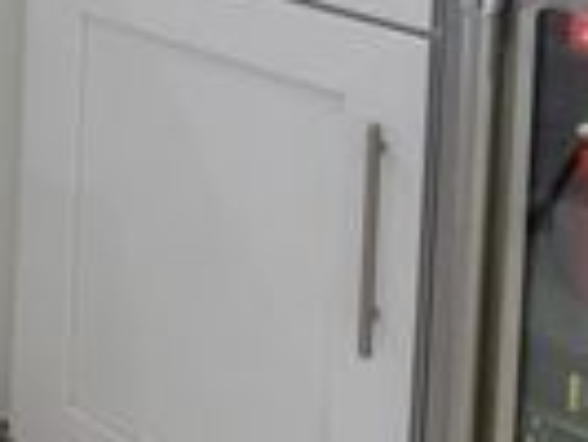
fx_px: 1037
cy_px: -323
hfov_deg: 29.0
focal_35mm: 61
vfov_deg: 19.1
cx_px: -42
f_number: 6.3
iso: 200
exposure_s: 1/200
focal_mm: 12
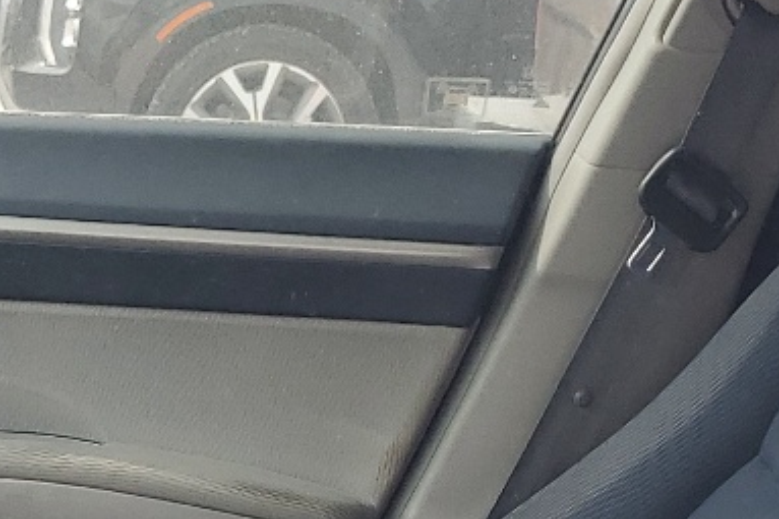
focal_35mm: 113
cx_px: -187
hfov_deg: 17.2
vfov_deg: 11.2
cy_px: 963
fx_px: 2444
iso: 50
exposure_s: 1/400
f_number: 1.5
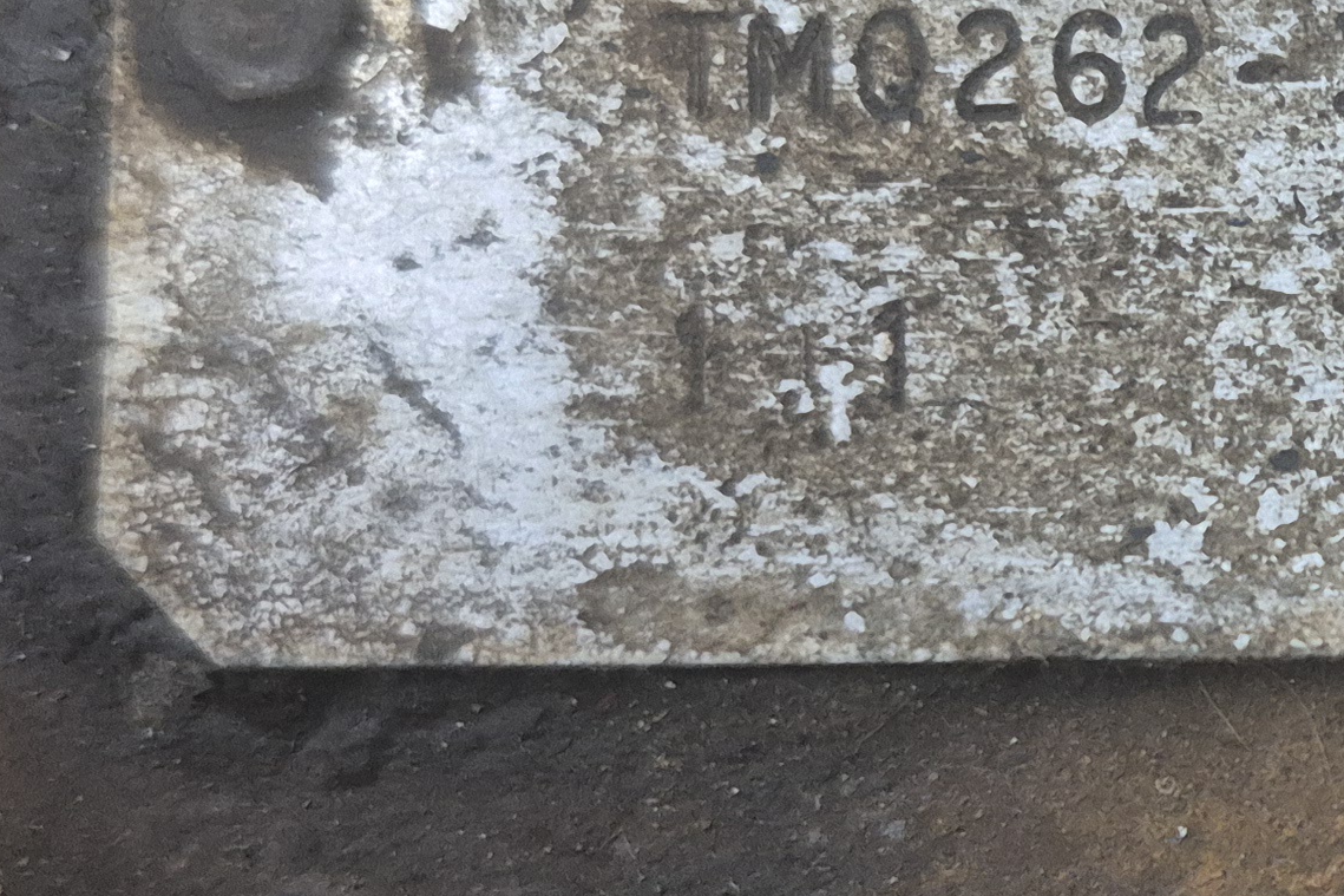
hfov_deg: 22.2
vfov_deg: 16.3
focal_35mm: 84
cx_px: 1647
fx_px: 3135
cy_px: 406
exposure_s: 1/60.2
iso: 640
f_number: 1.8
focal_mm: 5.4
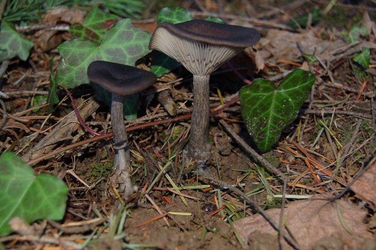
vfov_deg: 23.7
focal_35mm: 57
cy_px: 125
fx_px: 595
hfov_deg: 35.1
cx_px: 188
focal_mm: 38
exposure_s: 1/60
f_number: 5
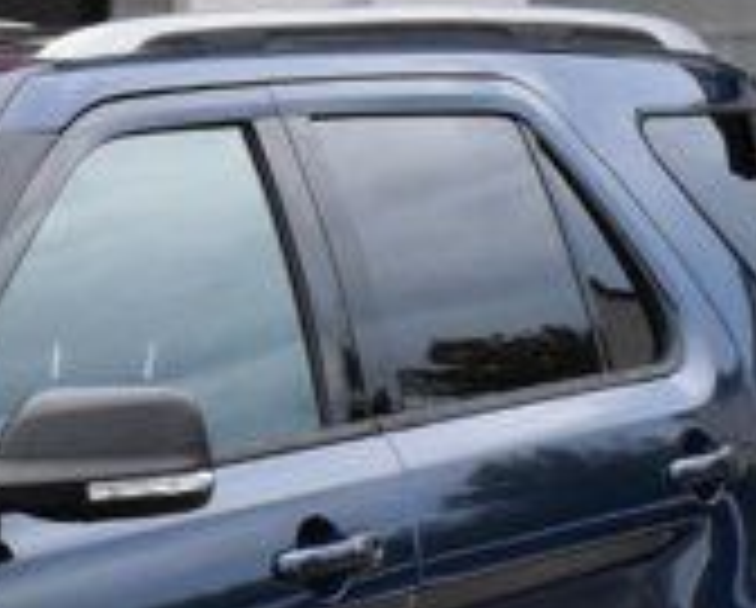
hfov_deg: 7.4
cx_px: -464
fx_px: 5760
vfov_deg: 6.0
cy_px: 311
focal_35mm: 257
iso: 2500
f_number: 13
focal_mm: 30
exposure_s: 1/1000
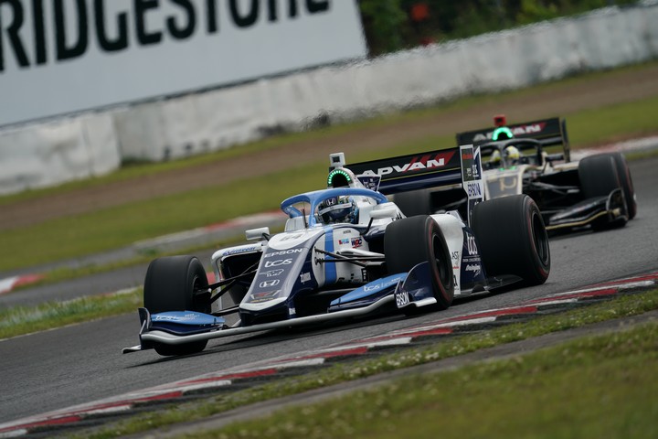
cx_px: 329
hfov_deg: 3.4
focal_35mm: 600
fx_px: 10966
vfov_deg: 2.3
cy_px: 220
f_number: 6.3
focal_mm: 600
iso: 200
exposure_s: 1/800
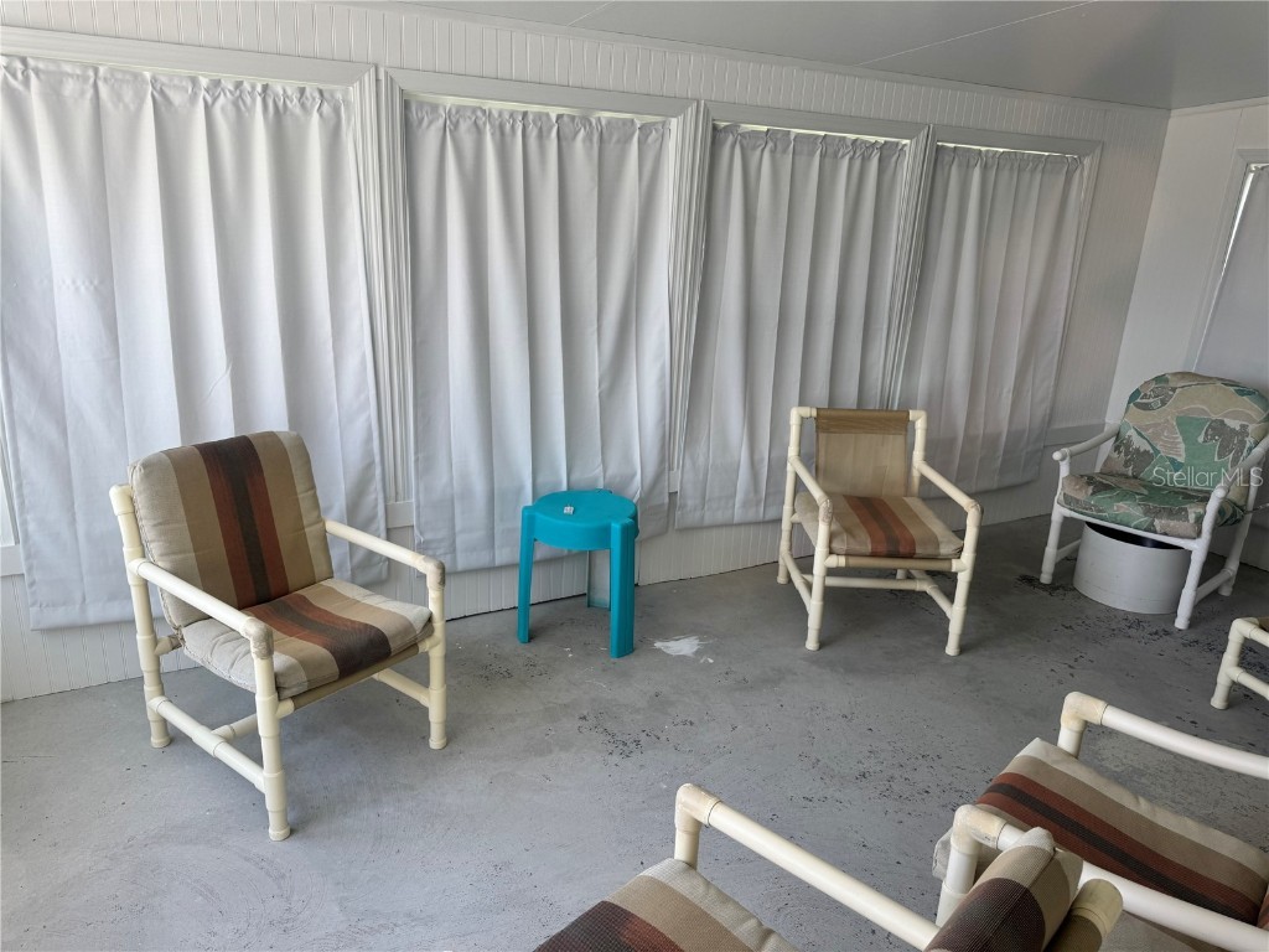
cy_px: 476
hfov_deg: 71.6
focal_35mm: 24
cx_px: 634
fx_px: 880
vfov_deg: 56.8
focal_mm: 6.76
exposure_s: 1/372
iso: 80
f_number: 1.78
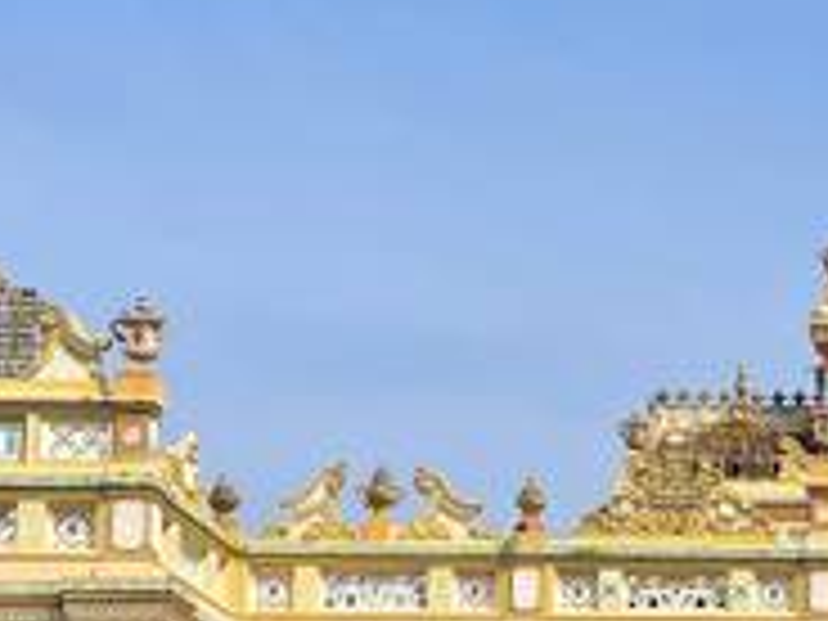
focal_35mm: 102
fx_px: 2440
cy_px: 711
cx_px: 1098
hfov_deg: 17.9
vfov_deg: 14.1
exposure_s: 1/4292
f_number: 1.6
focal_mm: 4.2
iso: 32
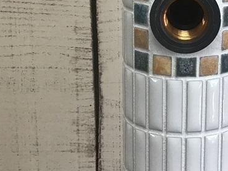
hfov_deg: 22.4
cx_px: 188
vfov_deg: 17.0
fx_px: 567
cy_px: 25
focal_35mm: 86
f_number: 2.4
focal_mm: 3.3
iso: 32
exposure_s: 1/30
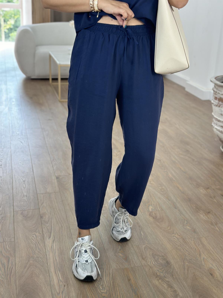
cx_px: 112
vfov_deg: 39.7
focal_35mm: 48
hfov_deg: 30.3
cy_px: 149
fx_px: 412
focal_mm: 6.86
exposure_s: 1/141
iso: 80
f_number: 1.78
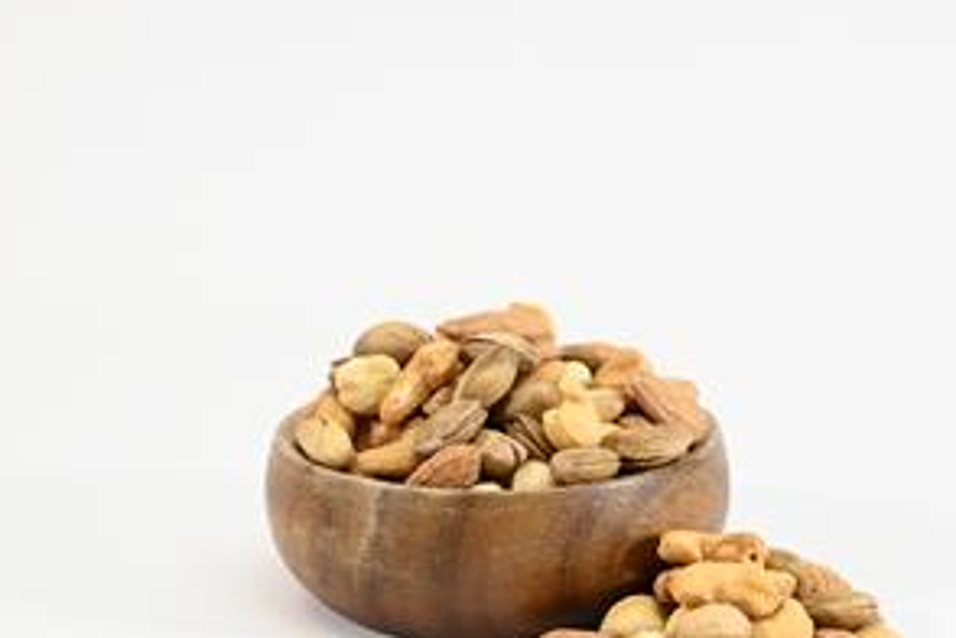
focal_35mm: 102
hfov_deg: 20.0
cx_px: 566
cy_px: 397
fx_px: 2708
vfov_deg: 13.4
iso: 100
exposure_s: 1/40
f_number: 4
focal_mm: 50
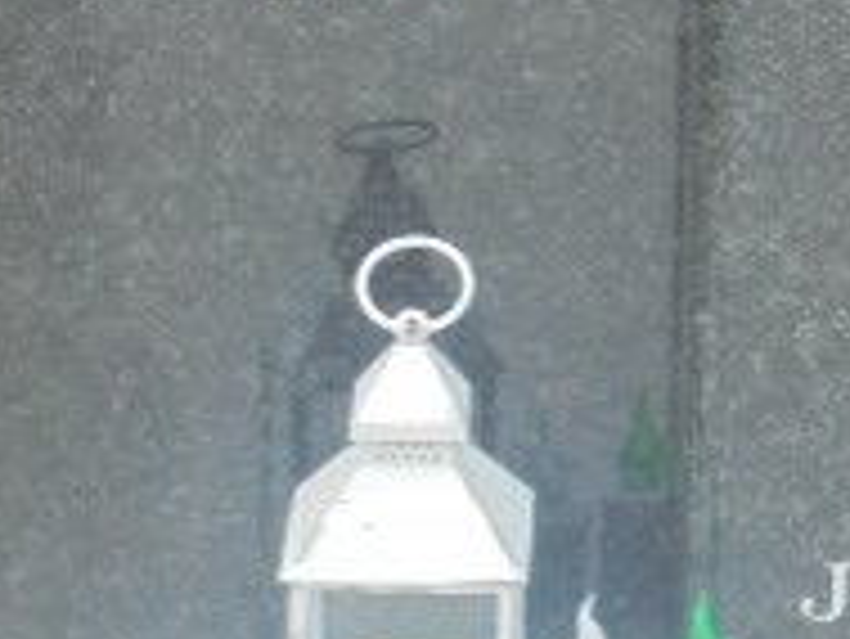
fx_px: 5332
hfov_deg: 9.0
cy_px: -130
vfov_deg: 6.8
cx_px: 967
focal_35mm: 217
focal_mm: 11.5
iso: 100
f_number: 5.6
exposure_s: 1/60
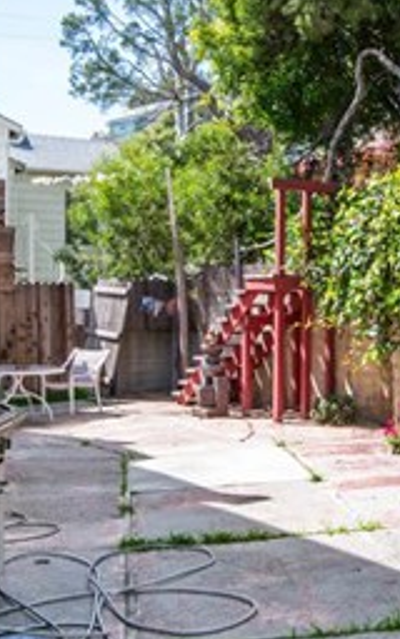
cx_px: 288
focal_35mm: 57
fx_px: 994
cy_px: 303
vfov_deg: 35.7
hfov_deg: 22.6
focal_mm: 14
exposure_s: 1/500
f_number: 7.1
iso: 400
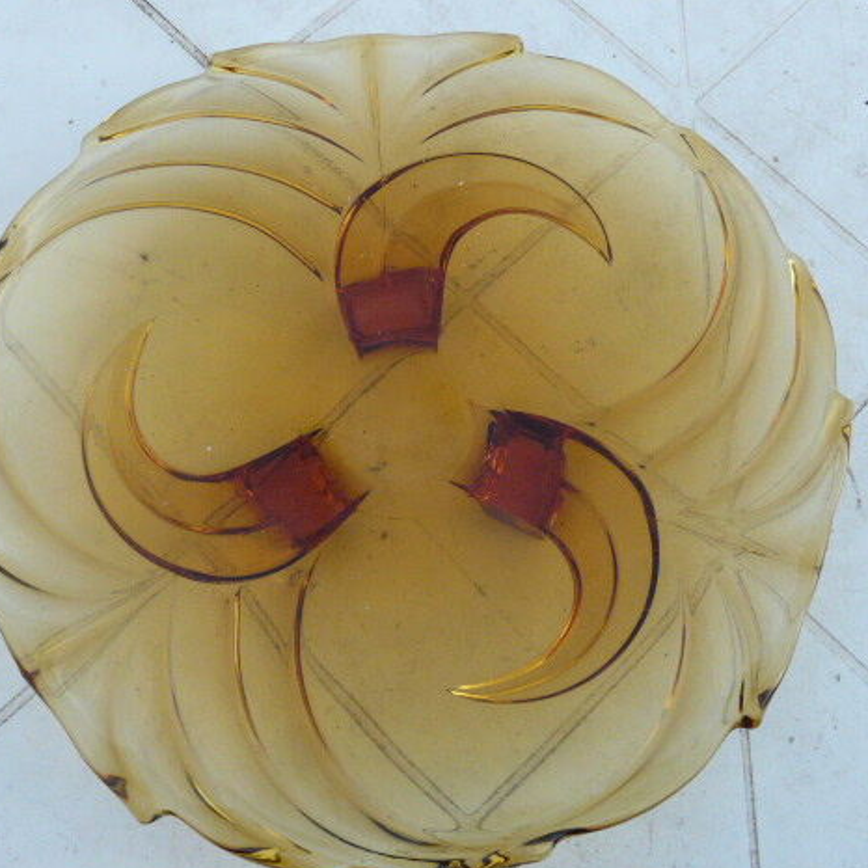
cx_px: 453
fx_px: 965
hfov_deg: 48.4
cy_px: 445
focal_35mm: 34
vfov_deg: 48.4
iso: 400
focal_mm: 4.6
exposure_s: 1/250
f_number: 4
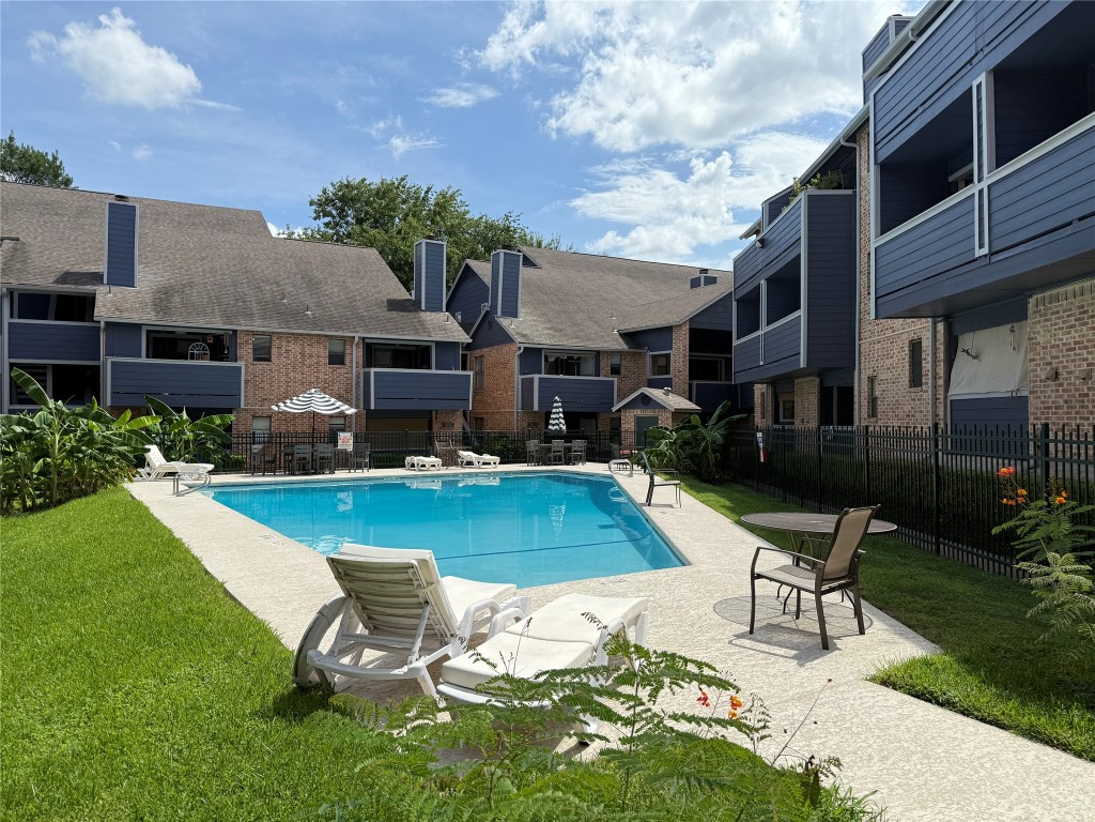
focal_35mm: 24
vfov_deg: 56.8
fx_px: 759
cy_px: 411
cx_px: 548
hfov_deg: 71.6
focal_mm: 6.76
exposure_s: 1/5319
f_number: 1.78
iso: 80
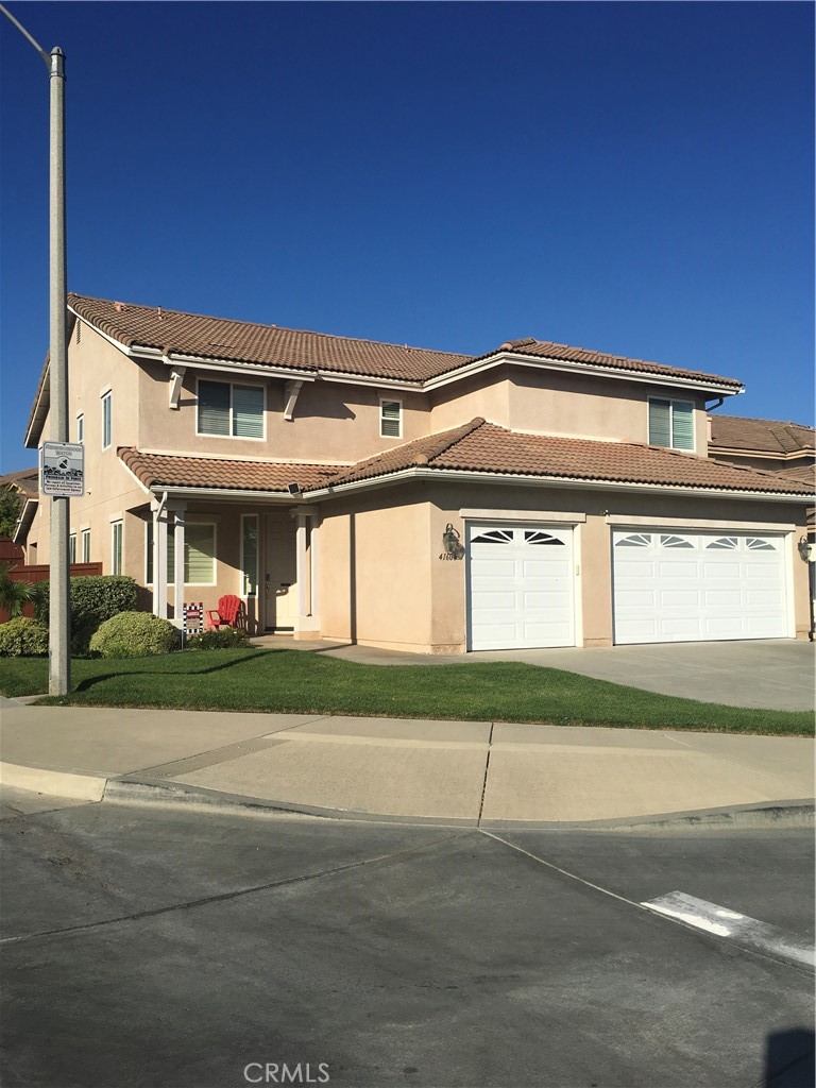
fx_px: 911
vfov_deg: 61.7
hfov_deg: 48.2
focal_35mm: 29
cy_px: 544
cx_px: 408
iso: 25
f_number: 2.2
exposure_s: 1/3205
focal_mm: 4.15
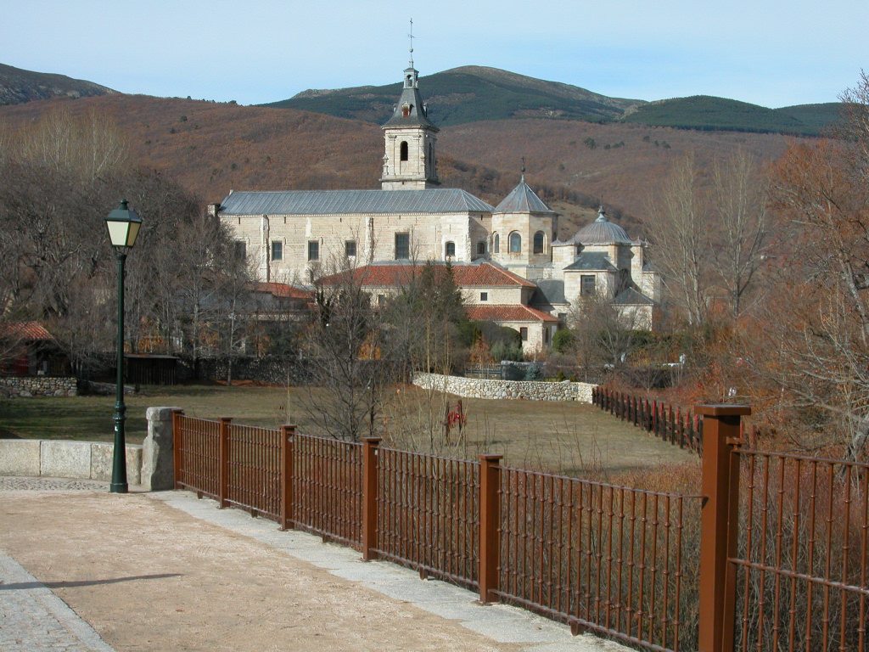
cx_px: 434
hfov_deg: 27.8
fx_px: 1757
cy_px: 326
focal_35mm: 70
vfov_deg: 21.0
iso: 100
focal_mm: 17.8
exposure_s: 1/428
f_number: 7.4
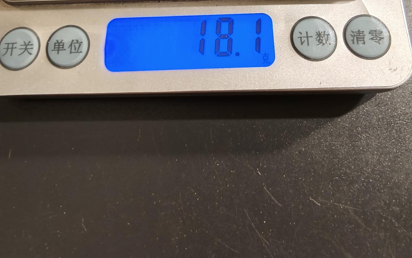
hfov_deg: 58.1
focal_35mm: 33
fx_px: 371
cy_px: 18
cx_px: 208
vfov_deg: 35.7
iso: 320
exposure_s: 1/50
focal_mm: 2.32
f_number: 2
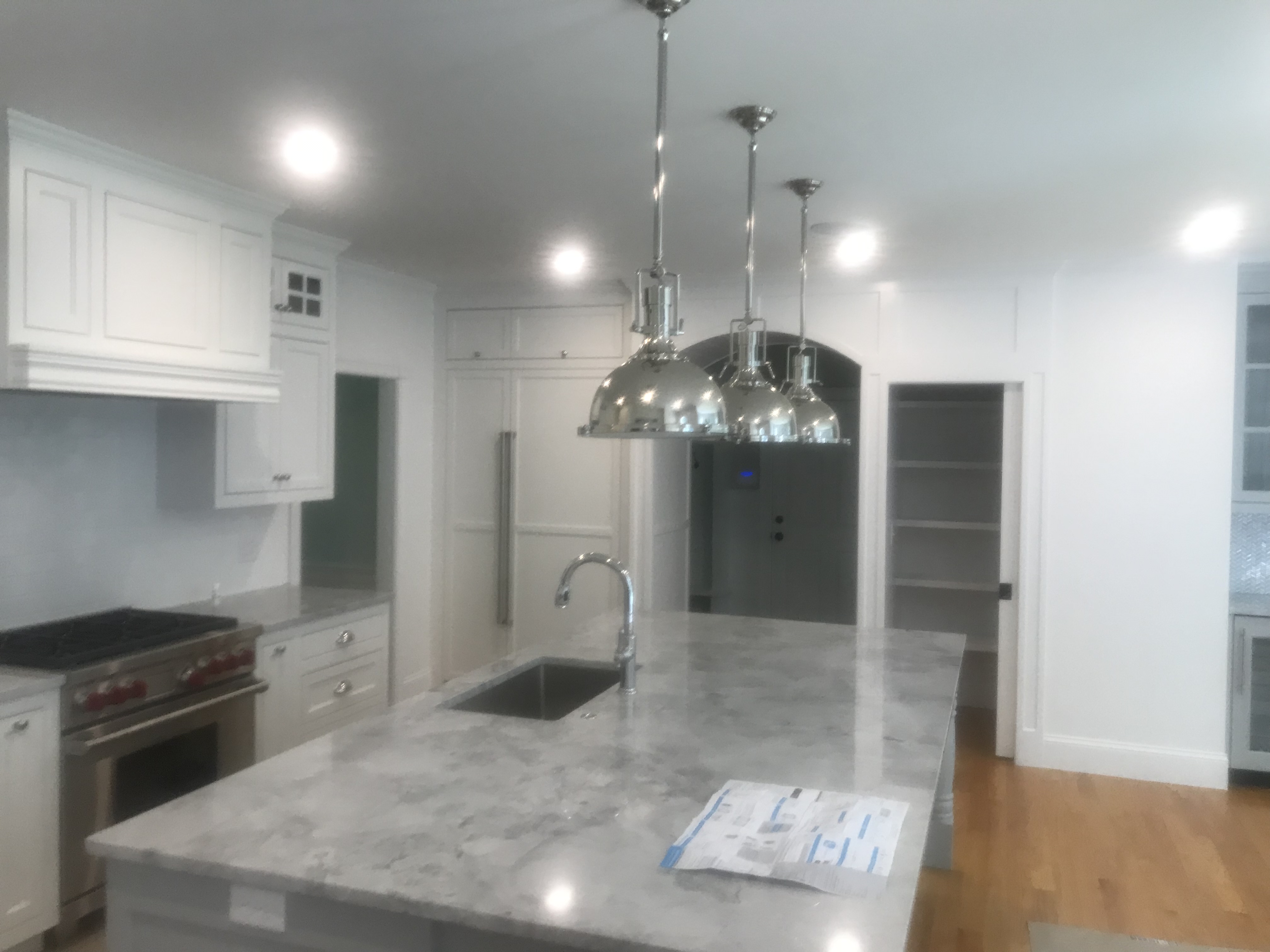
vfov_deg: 49.7
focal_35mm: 28
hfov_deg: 63.4
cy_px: 476
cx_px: 635
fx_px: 1027
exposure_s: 1/30
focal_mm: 3.99
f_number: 1.8
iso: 25
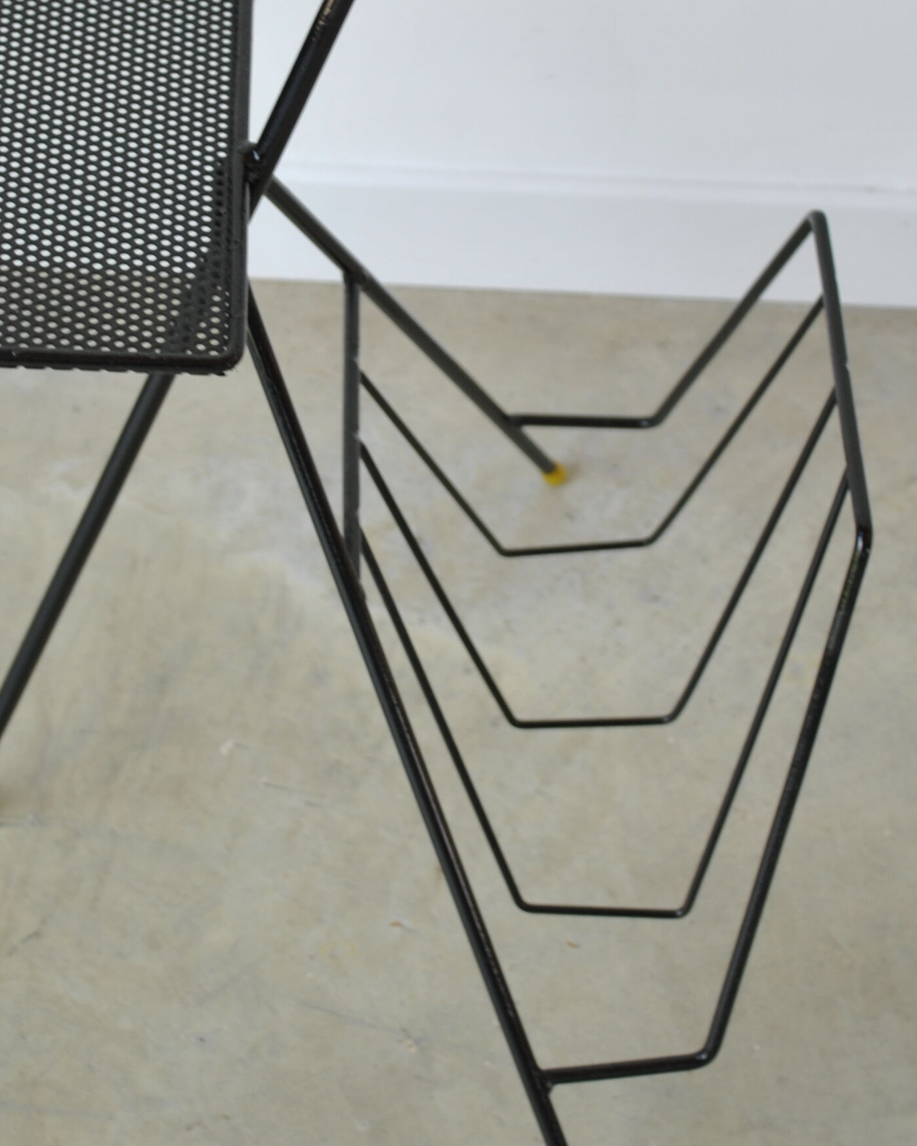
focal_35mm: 100
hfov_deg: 15.4
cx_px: 341
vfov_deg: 19.1
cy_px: 320
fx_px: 3392
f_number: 4.8
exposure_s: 1/50
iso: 100
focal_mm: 32
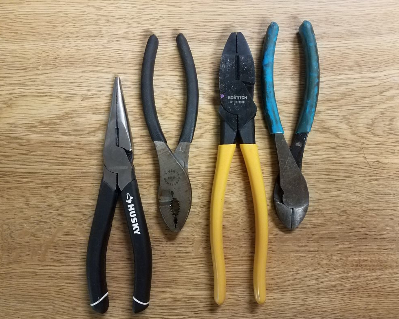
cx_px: 219
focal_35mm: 28
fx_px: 331
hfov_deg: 62.1
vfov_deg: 51.5
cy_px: 165
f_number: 1.7
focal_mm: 4.2
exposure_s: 1/24
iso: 250
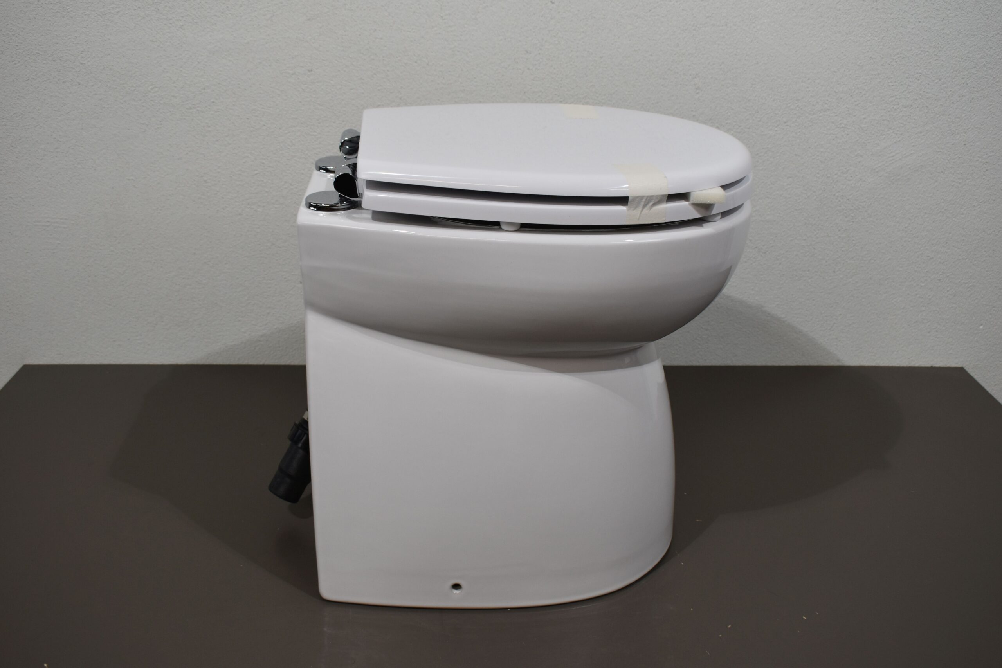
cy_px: 334
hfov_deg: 53.1
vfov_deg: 36.9
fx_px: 1002
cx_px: 501
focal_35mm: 36
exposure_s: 1/125
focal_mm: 24
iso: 360
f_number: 5.6
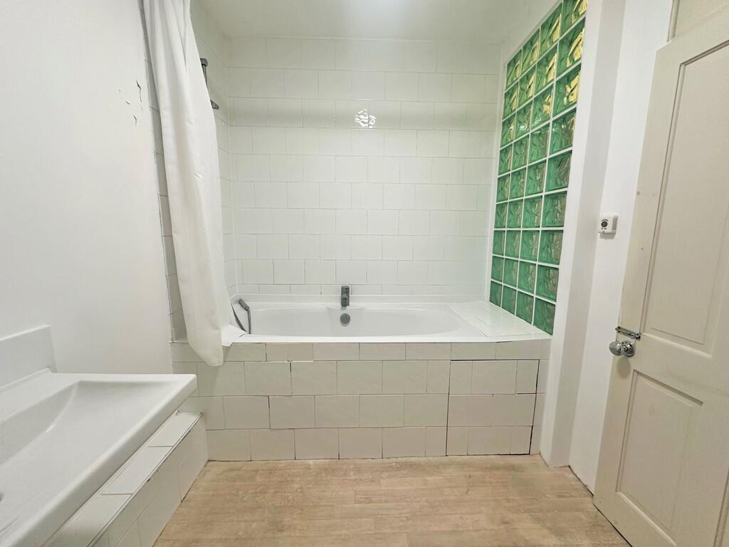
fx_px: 295
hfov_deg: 102.1
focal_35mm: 14
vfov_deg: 85.7
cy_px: 274
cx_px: 364
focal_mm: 2.22
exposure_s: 1/100
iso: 200
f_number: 2.2
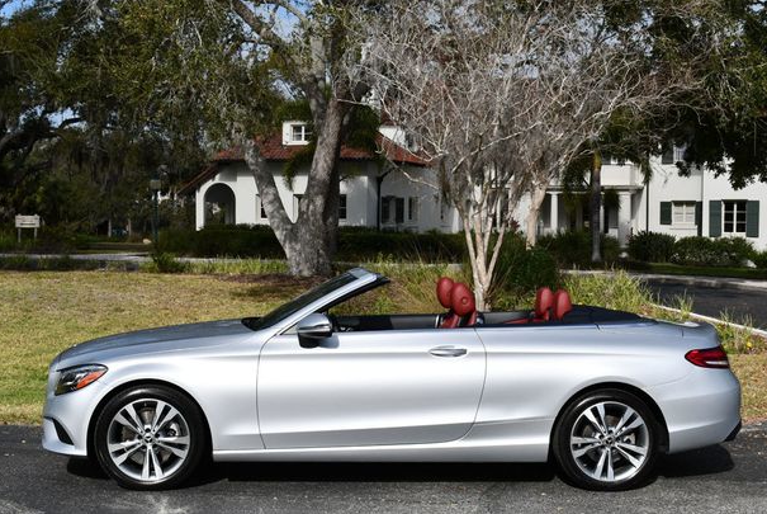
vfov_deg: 24.7
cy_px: 270
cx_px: 382
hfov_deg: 36.2
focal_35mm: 55
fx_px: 1173
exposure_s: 1/400
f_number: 10
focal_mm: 26
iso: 100
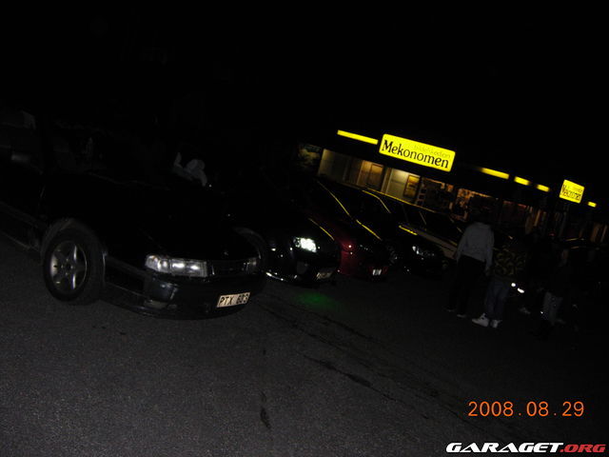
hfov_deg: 51.4
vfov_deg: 39.7
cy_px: 228
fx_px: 633
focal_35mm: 36
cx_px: 304
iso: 200
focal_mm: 7.5
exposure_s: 1/128
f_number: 2.7
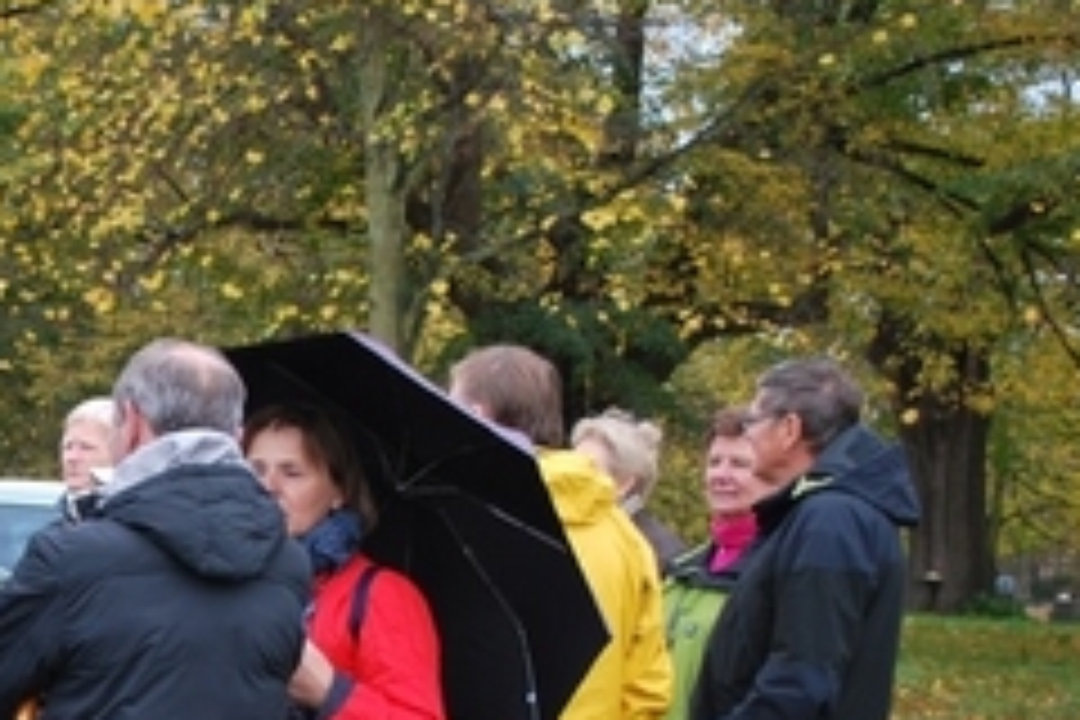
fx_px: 3600
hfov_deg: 16.4
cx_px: -189
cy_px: 664
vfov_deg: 11.3
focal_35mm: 120
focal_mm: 32
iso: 220
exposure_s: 1/30
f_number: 4.8
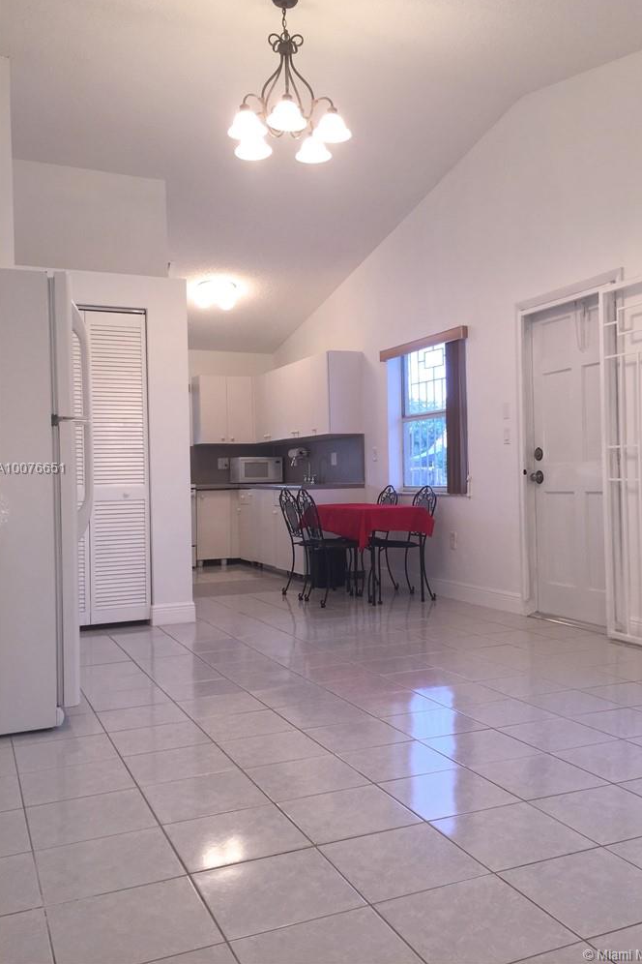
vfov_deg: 60.3
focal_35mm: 31
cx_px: 365
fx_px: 829
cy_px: 469
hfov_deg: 42.2
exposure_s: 1/63
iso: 32
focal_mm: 4.15
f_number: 2.2
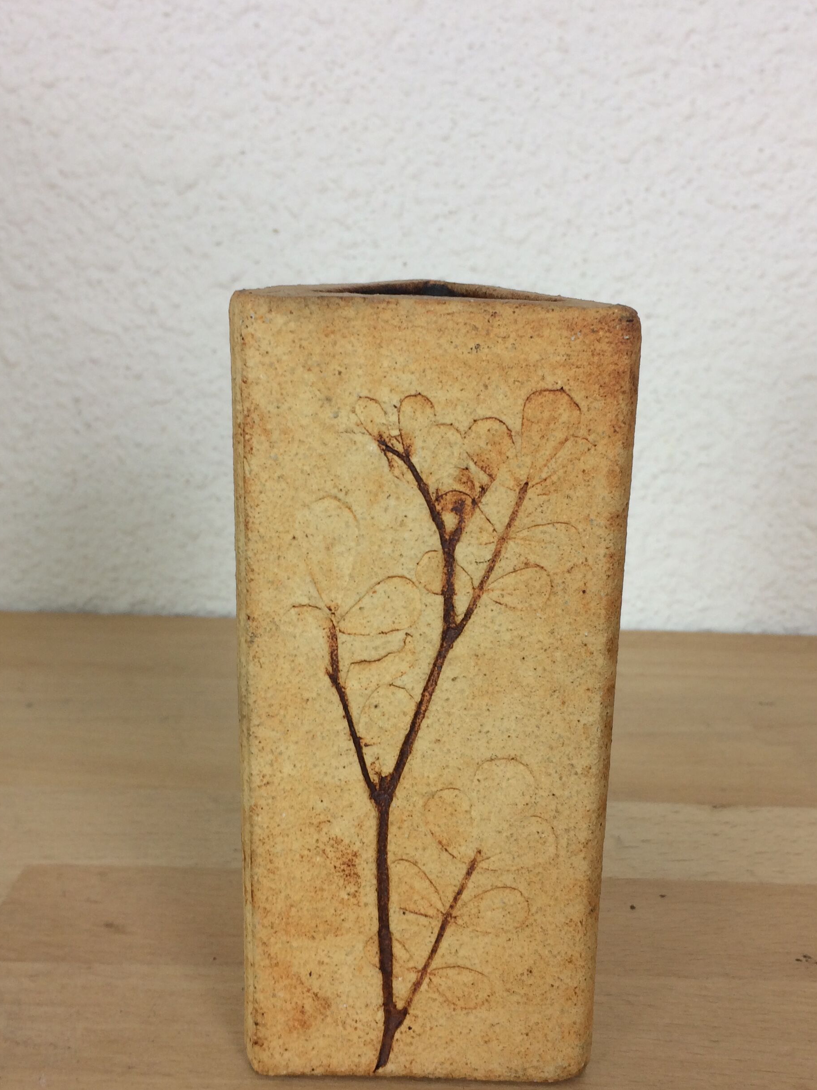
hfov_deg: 36.8
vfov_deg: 47.7
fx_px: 1227
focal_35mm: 39
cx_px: 452
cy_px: 615
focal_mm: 4.15
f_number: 2.2
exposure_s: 1/50
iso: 40
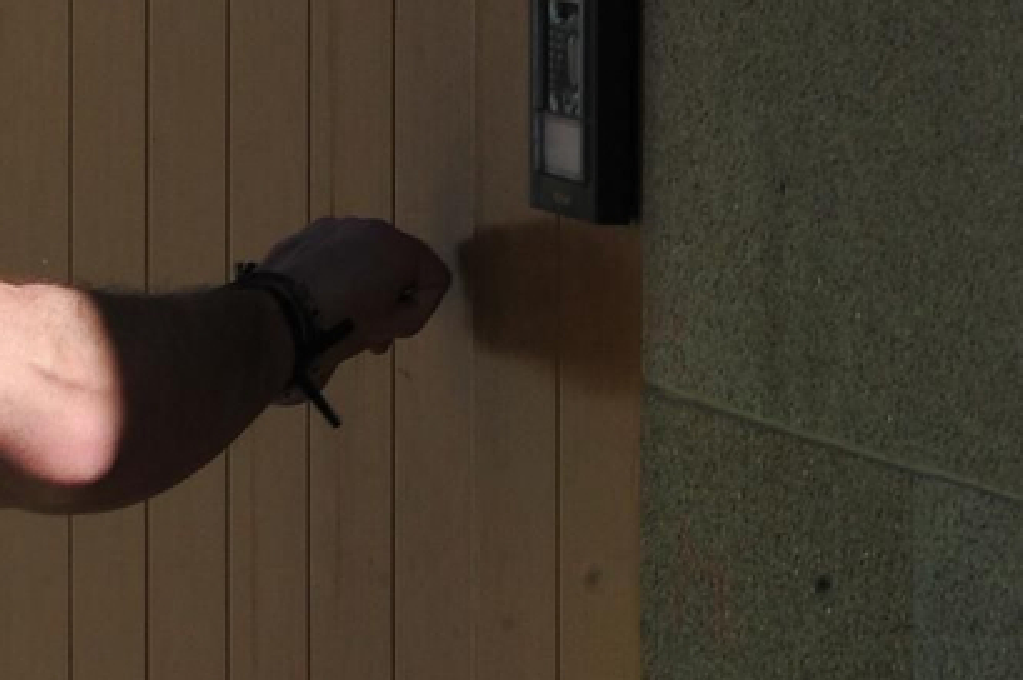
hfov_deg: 2.6
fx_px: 22203
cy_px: 121
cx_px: -413
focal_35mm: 782
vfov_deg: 1.8
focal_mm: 200
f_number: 18
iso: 500
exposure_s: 1/320
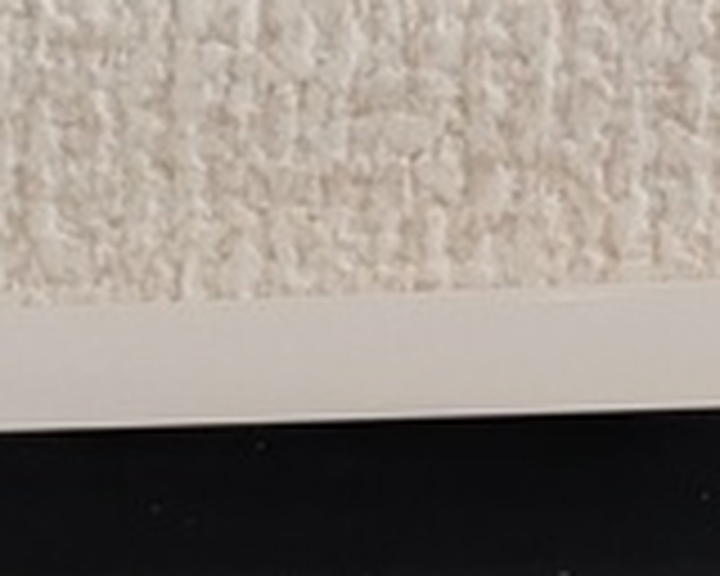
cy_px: 1256
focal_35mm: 299
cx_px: 490
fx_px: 6371
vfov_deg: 5.1
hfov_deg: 6.5
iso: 41
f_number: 1.89
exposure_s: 1/208
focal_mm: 5.43
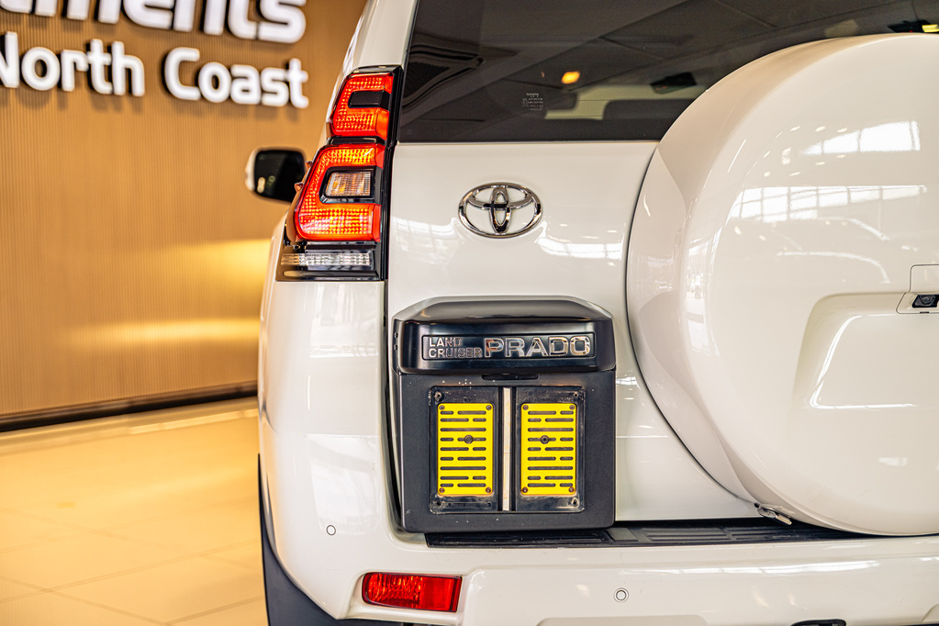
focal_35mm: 53
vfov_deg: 25.5
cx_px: 470
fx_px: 1382
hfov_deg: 37.5
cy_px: 313
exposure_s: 1/200
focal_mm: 53
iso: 320
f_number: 2.8
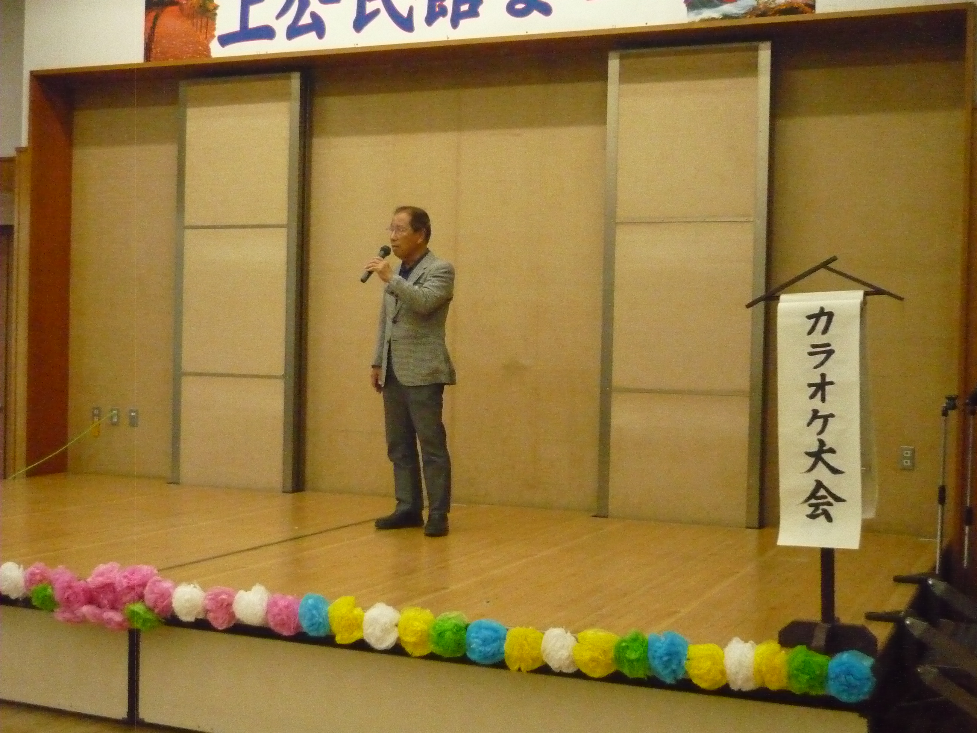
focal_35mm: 44
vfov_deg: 32.9
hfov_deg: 42.9
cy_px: 366
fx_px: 1242
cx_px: 488
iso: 1600
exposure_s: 1/400
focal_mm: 7.2
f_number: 3
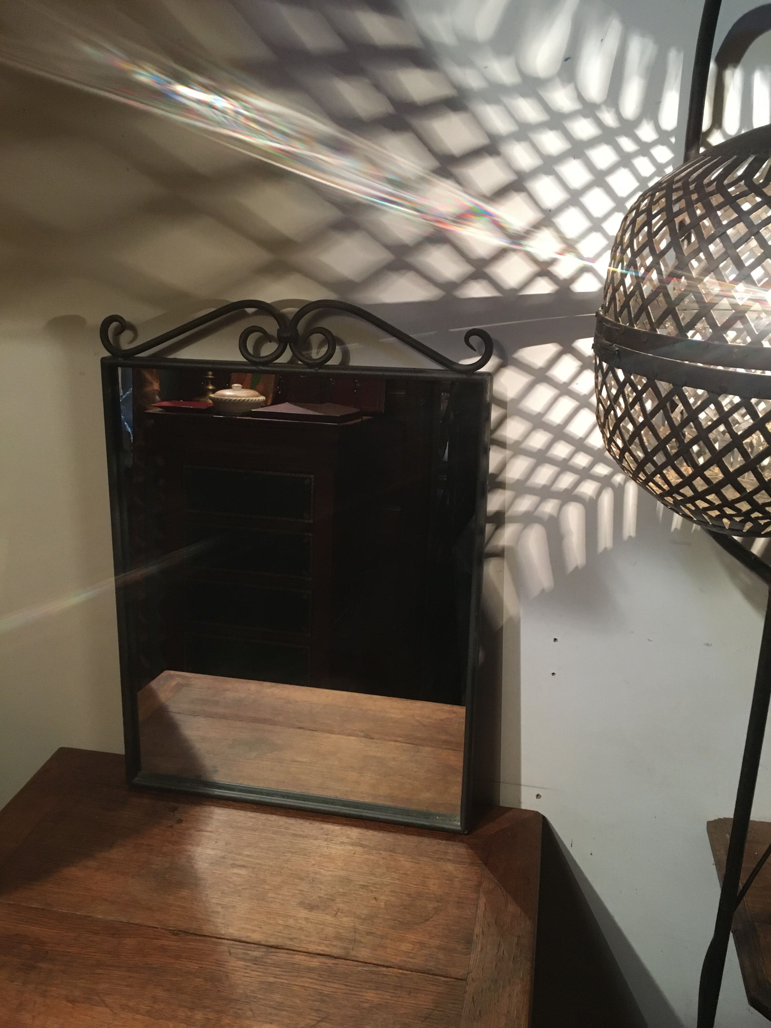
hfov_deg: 48.2
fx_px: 861
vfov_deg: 61.7
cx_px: 386
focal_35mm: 29
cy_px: 514
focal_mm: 4.15
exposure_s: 1/25
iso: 200
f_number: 2.2
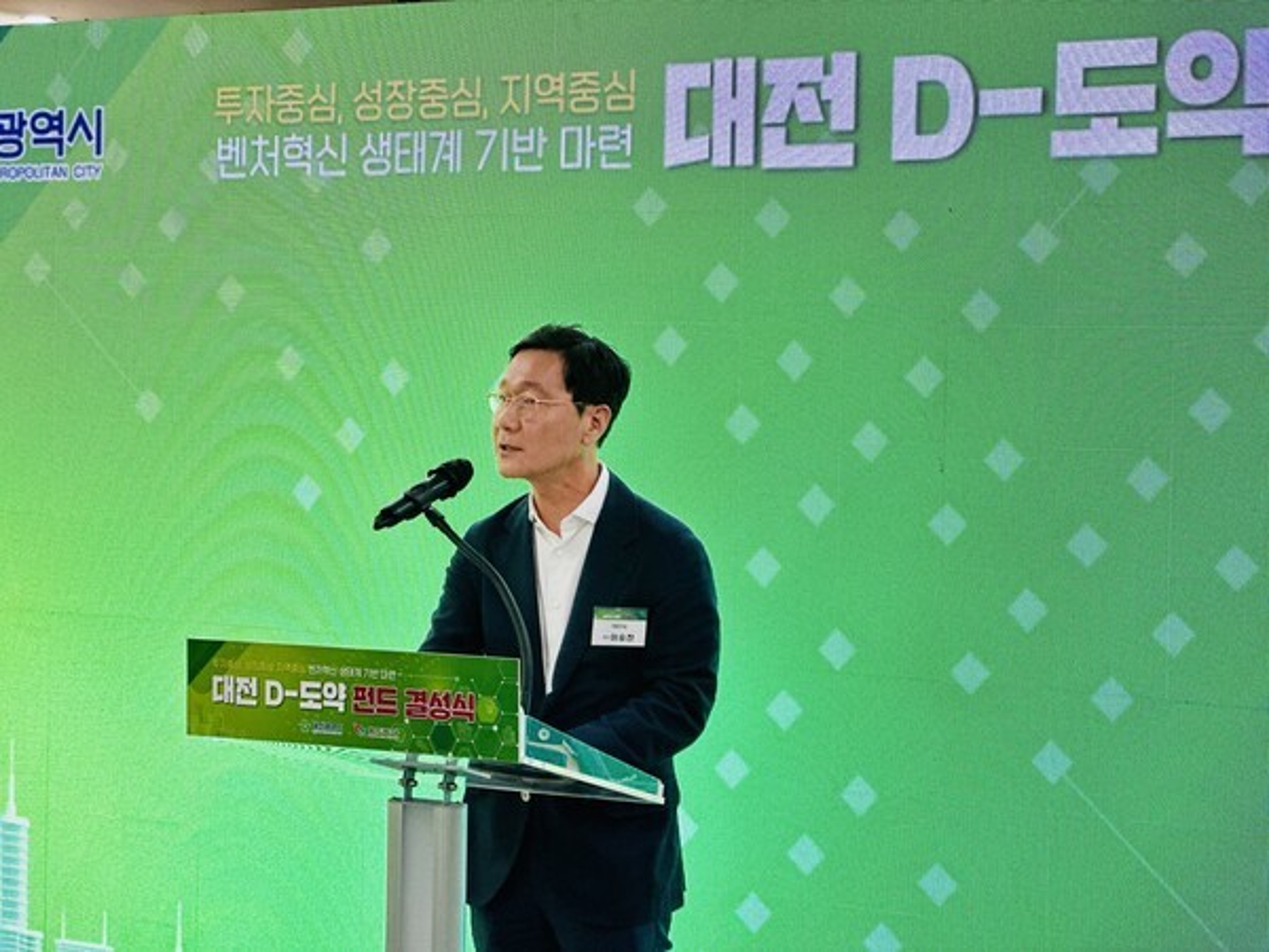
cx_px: 634
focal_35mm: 77
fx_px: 2823
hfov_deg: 25.3
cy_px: 476
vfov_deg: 19.1
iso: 80
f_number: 2.8
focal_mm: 9
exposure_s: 1/120
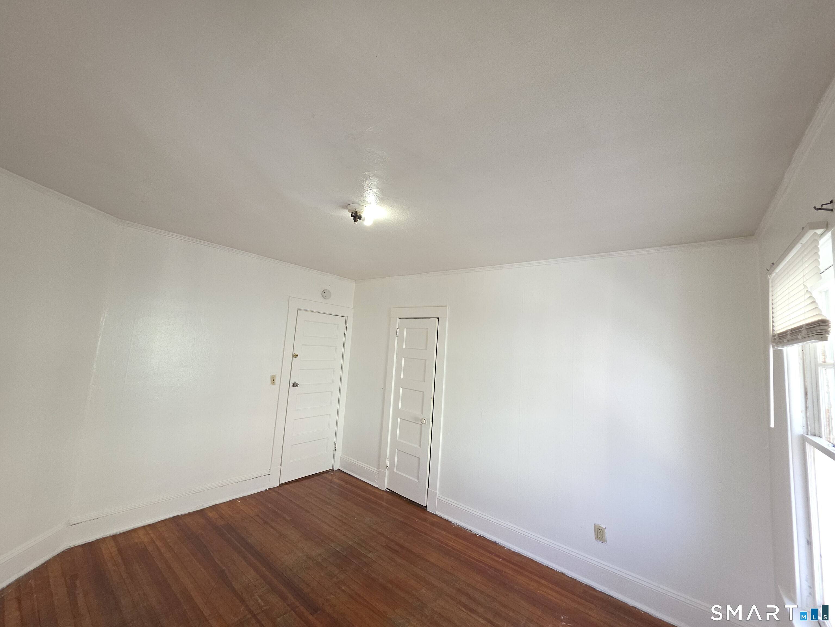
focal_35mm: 13
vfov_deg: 89.9
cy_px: 314
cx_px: 418
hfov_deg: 106.2
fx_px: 314
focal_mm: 2.2
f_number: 1.9
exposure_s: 1/60
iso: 64
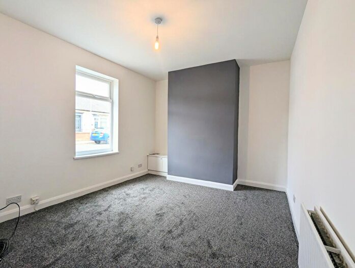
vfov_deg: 78.3
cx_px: 178
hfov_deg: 94.4
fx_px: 164
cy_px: 134
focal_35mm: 16
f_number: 2.2
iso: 57
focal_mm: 2.35
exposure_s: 1/50
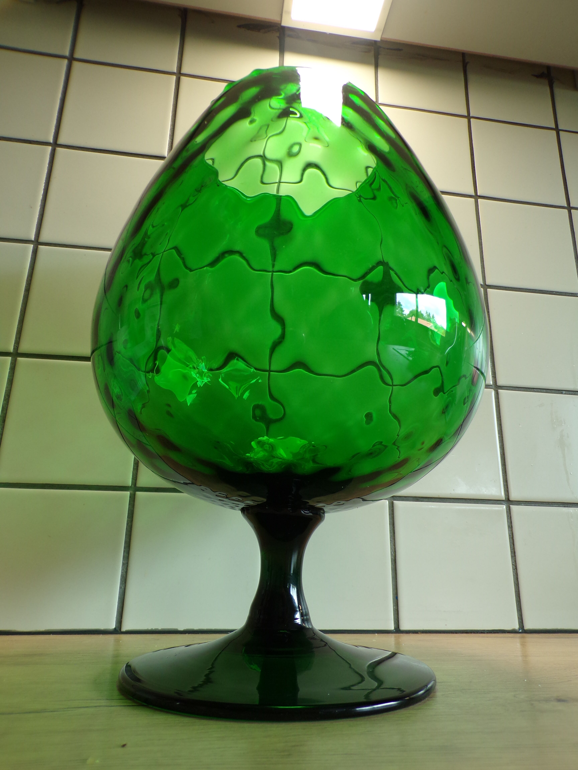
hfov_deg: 56.8
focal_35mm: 24
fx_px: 534
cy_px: 385
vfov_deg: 71.6
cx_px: 289
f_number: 3
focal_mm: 4.3
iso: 100
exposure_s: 1/38
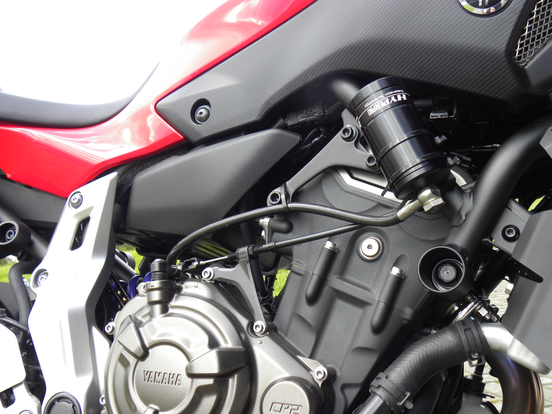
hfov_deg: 41.2
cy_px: 207
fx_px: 734
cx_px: 276
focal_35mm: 46
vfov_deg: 31.5
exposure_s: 1/99.3
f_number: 3.2
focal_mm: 8.2
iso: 64
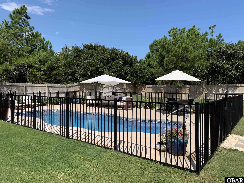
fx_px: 183
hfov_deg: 67.3
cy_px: 92
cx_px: 122
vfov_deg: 53.1
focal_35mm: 26
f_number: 1.8
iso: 25
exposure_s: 1/2160
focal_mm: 4.25
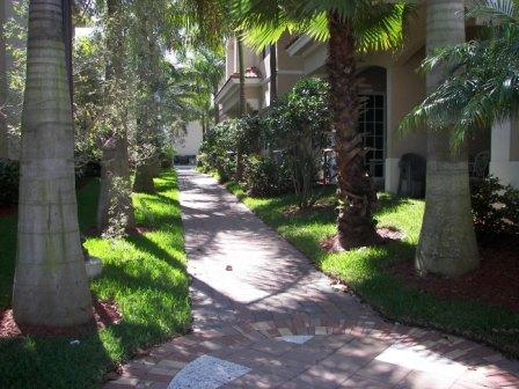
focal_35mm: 36
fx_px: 540
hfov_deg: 51.4
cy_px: 194
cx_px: 260
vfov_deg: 39.7
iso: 50
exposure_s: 1/200
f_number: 2.8
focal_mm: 6
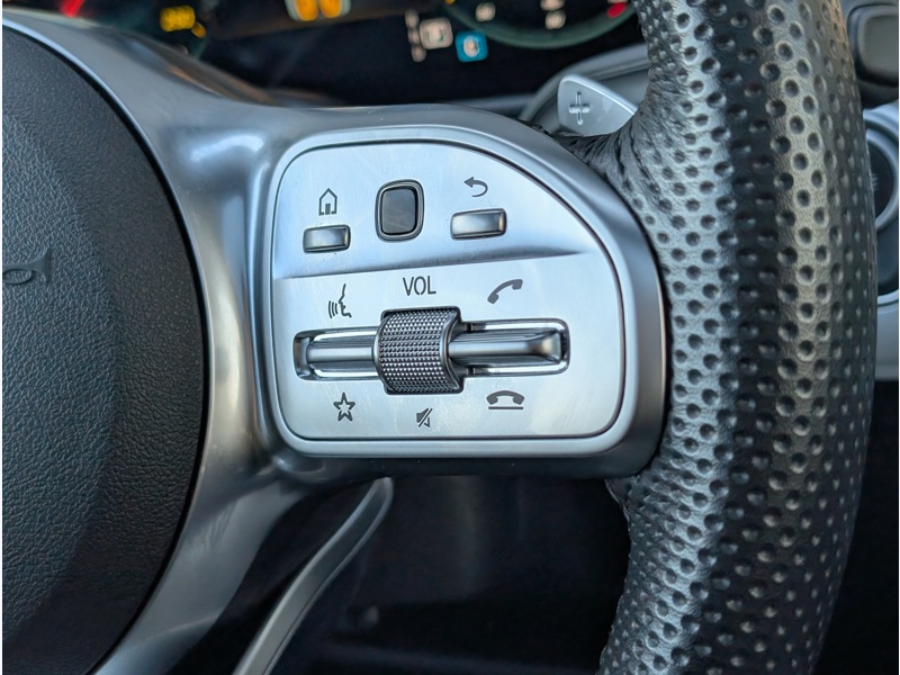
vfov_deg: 29.7
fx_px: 1274
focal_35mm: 49
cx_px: 450
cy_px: 338
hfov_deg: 38.9
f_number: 1.68
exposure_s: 1/534
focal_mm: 6.9
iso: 128
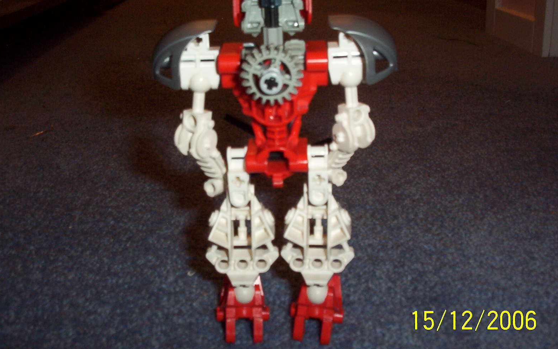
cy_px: 156
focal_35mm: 43
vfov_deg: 29.8
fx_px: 654
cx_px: 276
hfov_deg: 46.2
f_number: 4.5
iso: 140
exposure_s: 1/30
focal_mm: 6
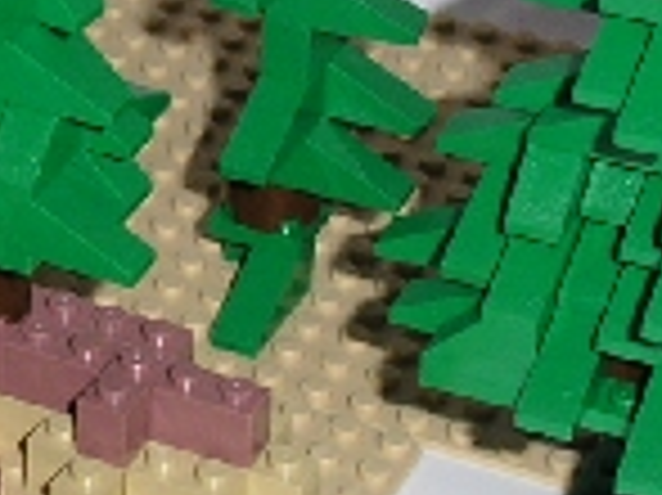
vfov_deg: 8.9
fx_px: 3172
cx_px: -158
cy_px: 99
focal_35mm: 166
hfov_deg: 11.6
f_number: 2.8
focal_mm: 7.8
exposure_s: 1/45
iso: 200
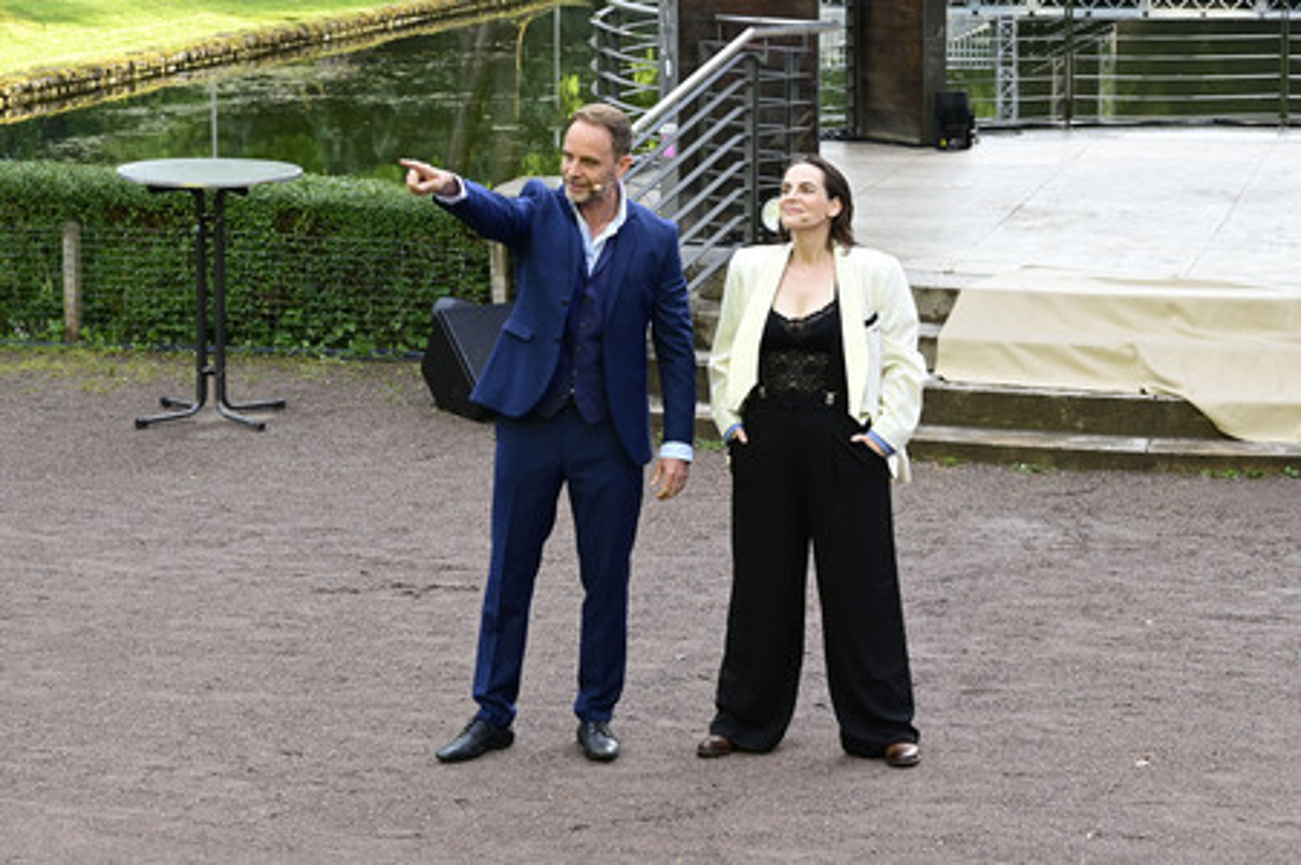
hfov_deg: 28.9
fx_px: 2528
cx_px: 650
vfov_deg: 19.4
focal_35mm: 70
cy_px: 432
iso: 800
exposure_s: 1/80
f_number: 11
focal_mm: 70
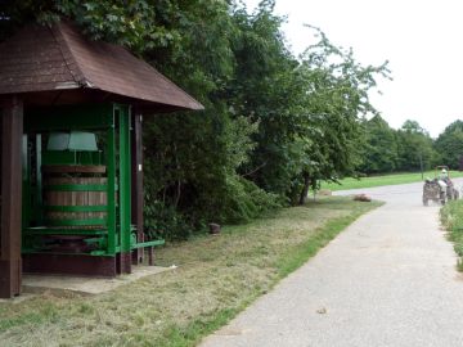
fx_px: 615
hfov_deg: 41.2
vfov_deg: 31.5
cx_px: 232
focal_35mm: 46
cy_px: 174
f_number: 3.6
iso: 100
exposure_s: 1/125
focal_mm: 5.6
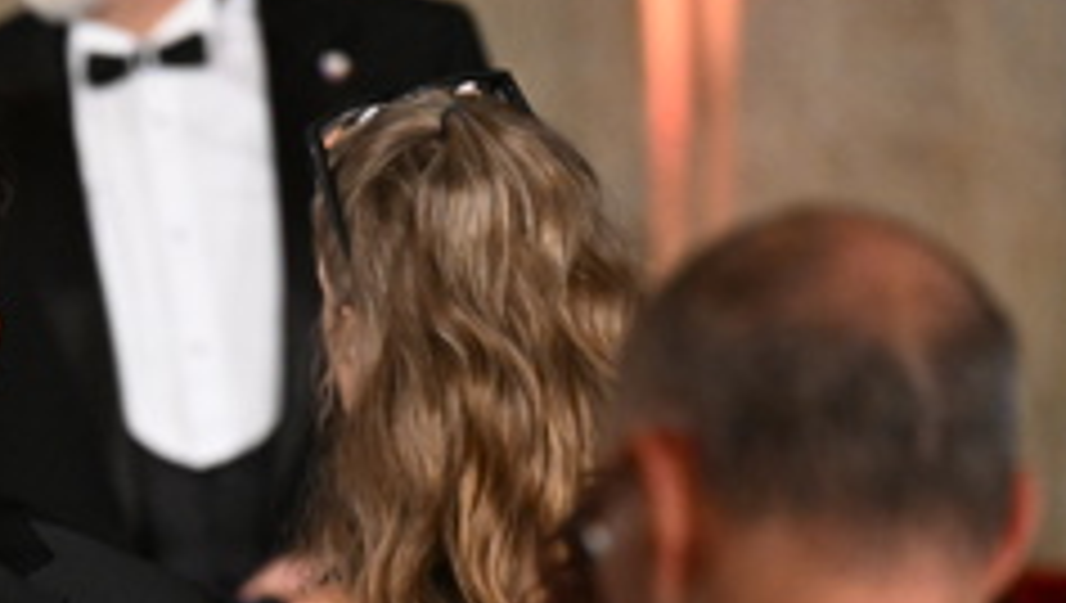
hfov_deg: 3.5
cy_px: 824
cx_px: -409
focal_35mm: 609
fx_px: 17235
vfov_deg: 2.0
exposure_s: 1/320
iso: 8000
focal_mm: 200
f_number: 4
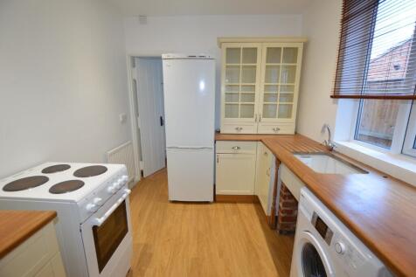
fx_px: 173
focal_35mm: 15
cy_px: 138
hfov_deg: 100.4
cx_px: 208
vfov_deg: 77.3
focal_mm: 10
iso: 400
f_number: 4
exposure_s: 1/60
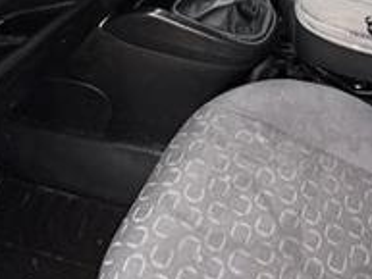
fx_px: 699
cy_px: -112
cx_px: 328
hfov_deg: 28.7
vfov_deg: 20.2
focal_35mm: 65
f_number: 2.2
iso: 200
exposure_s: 1/99
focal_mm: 2.22
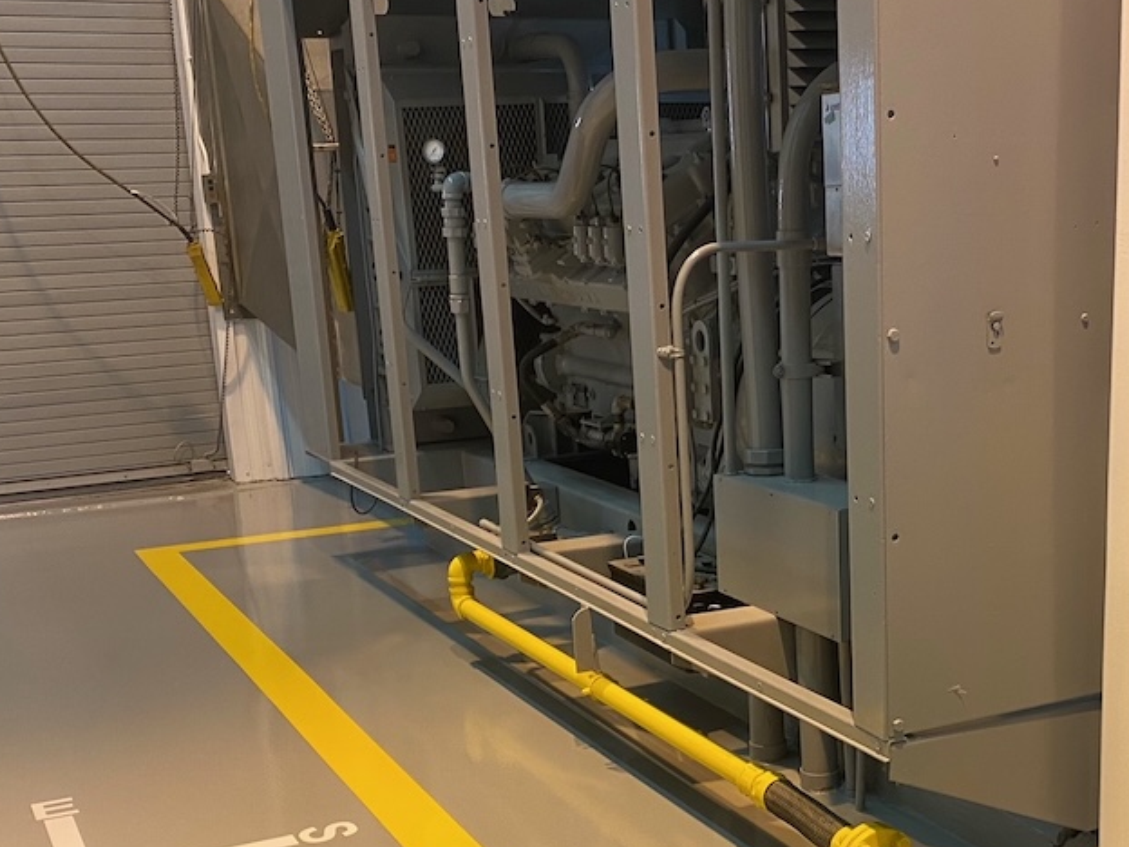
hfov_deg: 37.5
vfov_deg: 28.5
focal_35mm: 50
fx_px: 1631
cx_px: 798
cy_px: 671
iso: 80
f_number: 1.8
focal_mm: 4.25
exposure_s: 1/60
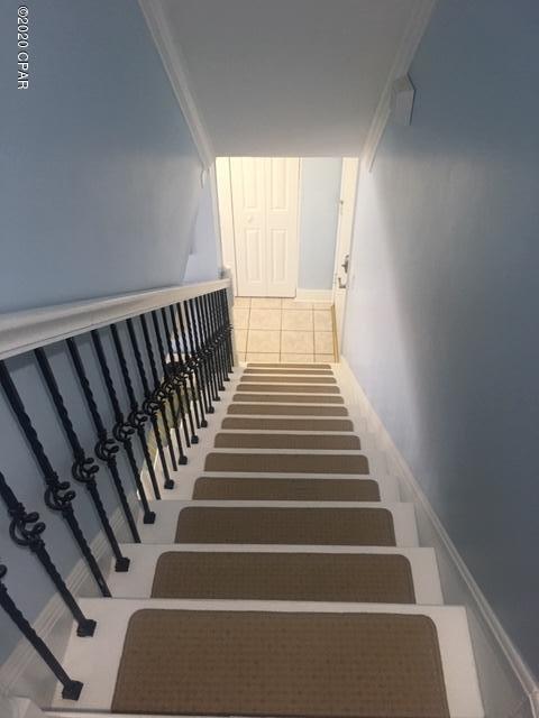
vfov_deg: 61.7
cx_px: 270
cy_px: 359
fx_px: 602
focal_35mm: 29
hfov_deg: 48.2
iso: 125
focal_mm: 4.15
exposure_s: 1/30
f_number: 2.2
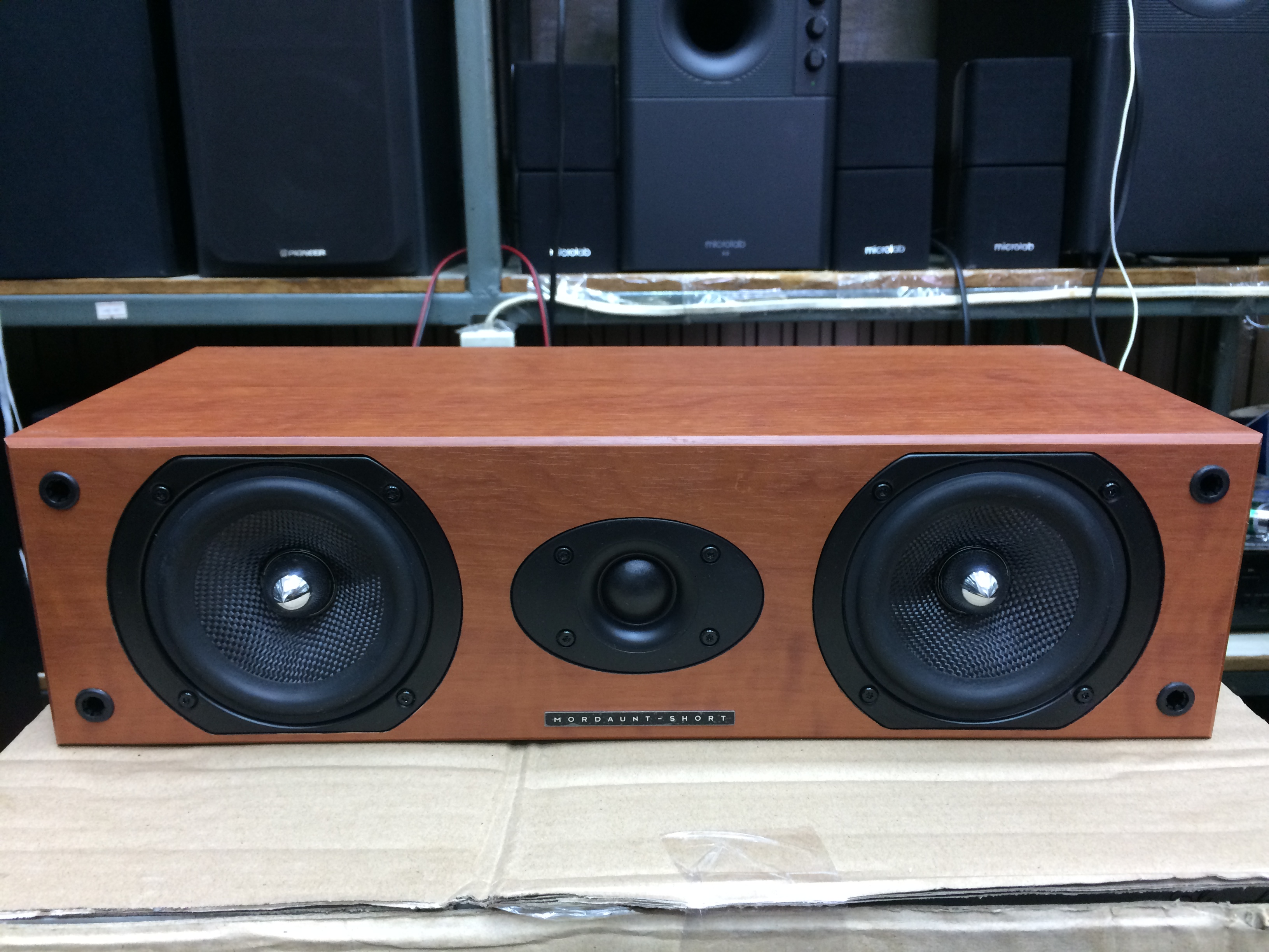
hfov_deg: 61.7
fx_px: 1063
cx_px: 634
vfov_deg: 48.2
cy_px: 476
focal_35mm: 29
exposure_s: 1/33
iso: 160
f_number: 2.2
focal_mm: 4.15
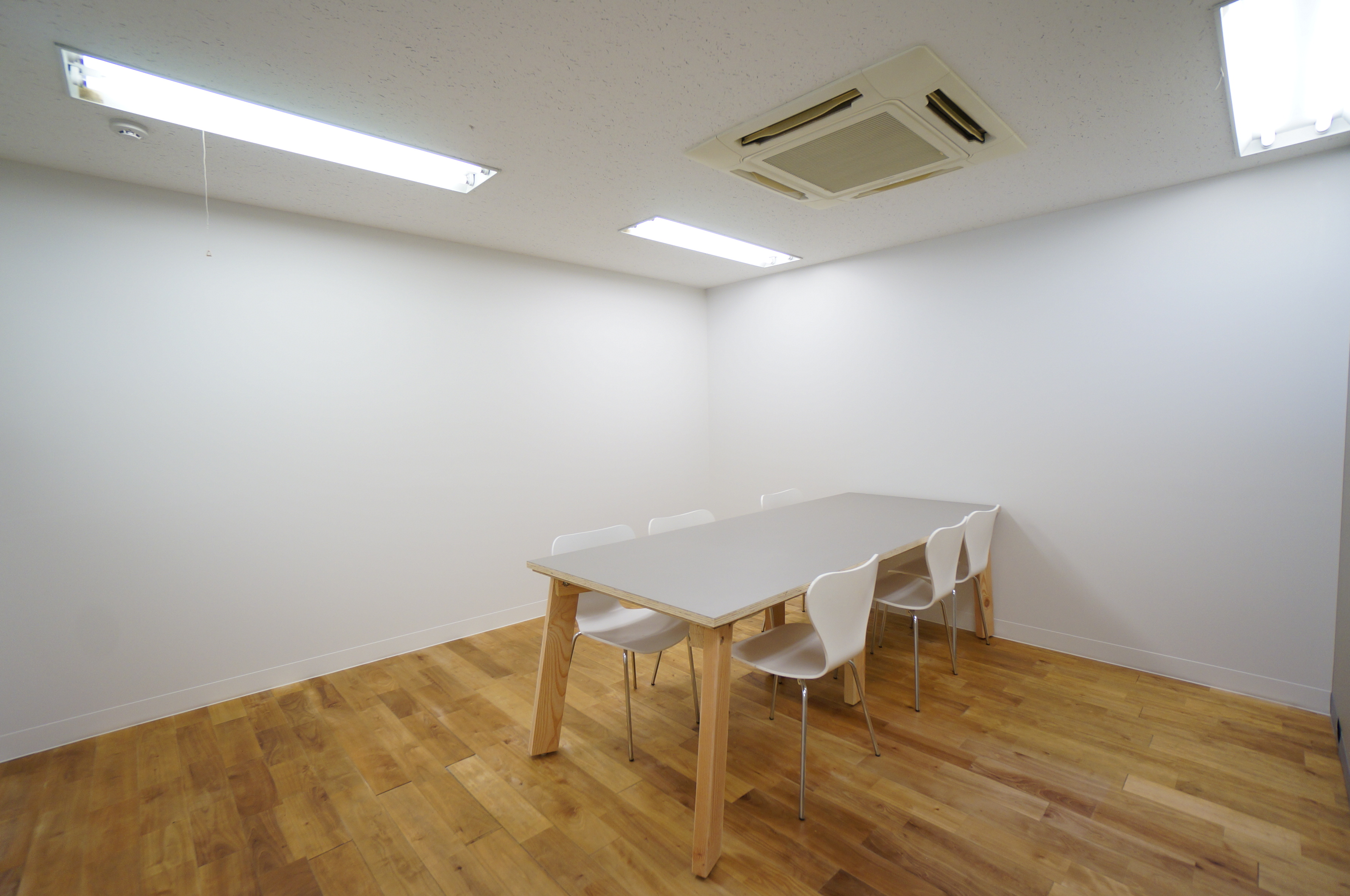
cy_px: 448
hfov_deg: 100.5
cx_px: 675
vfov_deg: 77.1
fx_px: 562
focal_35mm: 15
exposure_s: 1/60
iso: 400
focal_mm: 10
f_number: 4
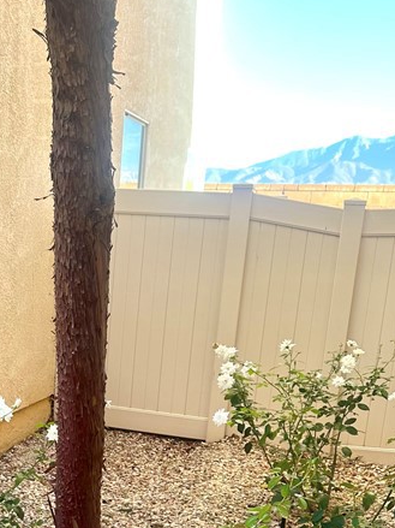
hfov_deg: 25.0
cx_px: 16
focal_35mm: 56
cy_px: 504
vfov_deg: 32.2
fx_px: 852
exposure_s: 1/189
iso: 80
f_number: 1.78
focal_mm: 6.86
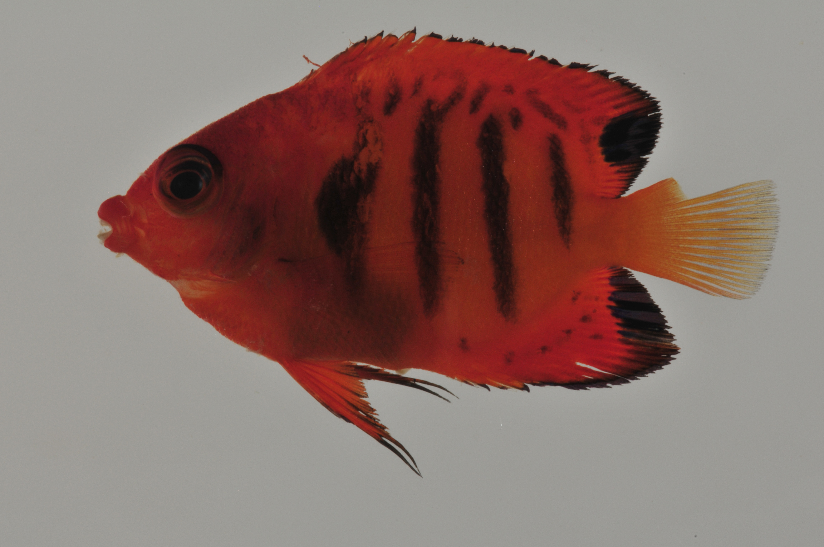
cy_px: 274
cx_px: 412
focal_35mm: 158
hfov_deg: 13.1
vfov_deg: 8.7
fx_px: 3601
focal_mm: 105
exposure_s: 1/60
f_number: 40
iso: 200
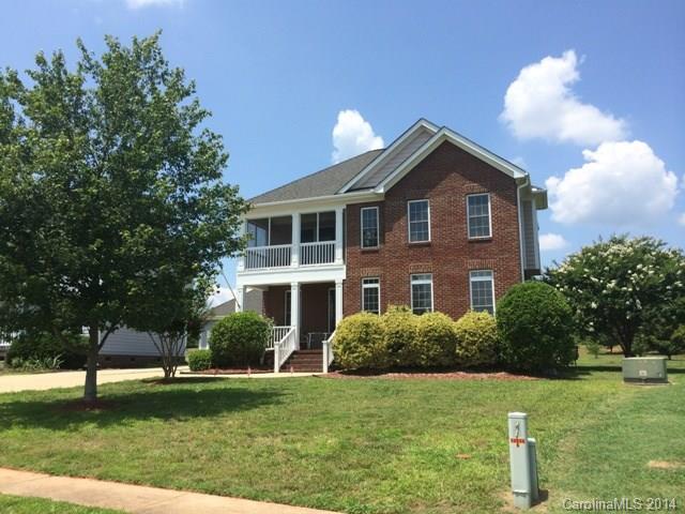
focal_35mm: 30
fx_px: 594
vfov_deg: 46.8
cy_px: 257
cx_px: 342
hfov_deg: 60.0
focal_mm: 4.12
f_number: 2.2
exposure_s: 1/1786
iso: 40
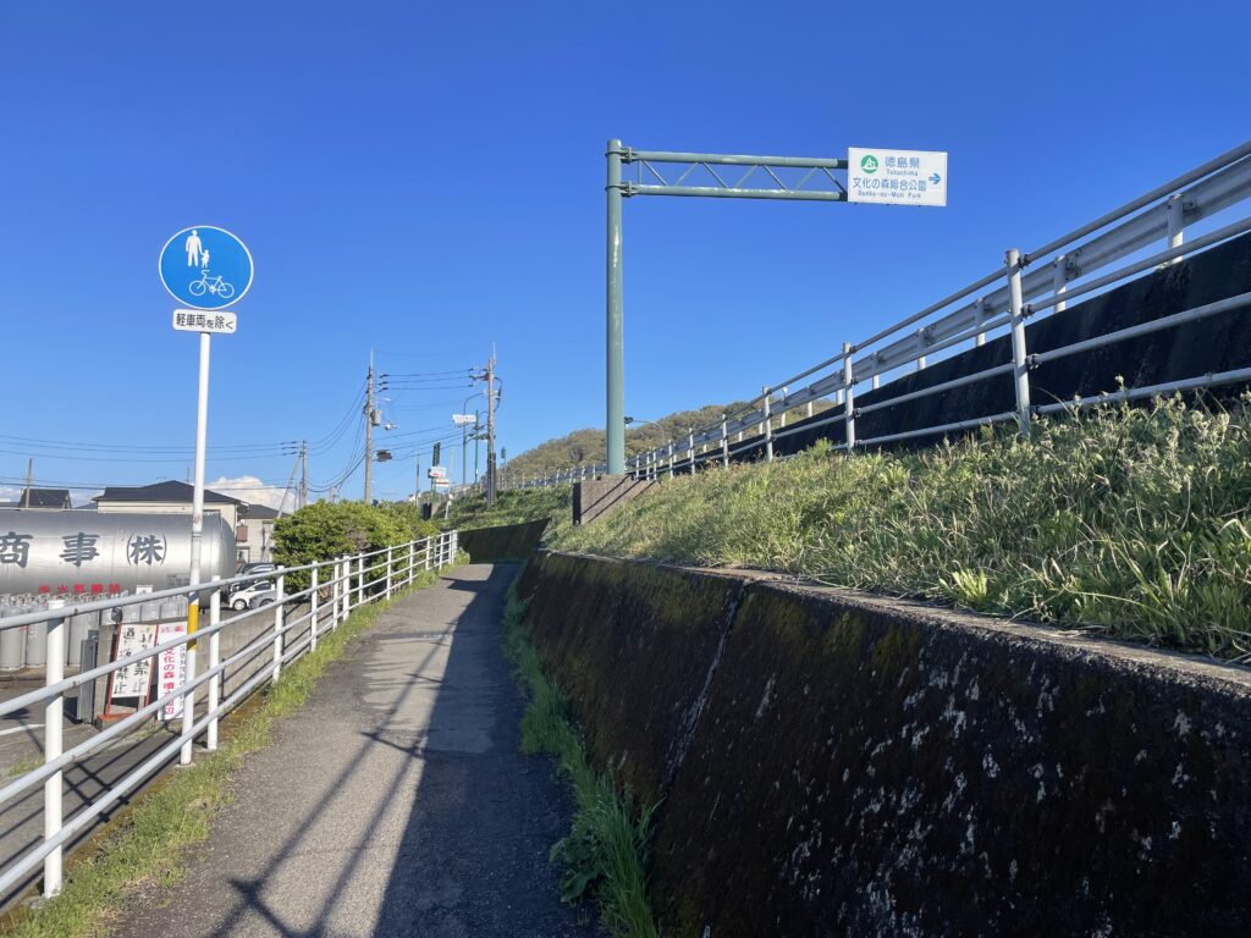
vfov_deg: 53.1
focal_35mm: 26
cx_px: 626
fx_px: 940
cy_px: 469
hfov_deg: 67.3
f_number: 1.6
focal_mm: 4.2
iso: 32
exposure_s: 1/3205
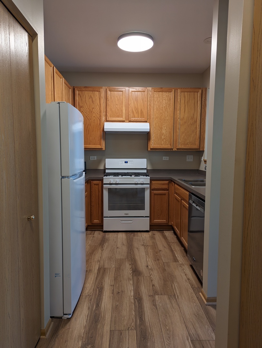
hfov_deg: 56.9
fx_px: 242
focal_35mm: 24
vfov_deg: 71.5
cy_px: 174
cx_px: 131
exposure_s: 1/24
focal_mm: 6.81
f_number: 1.85
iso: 62
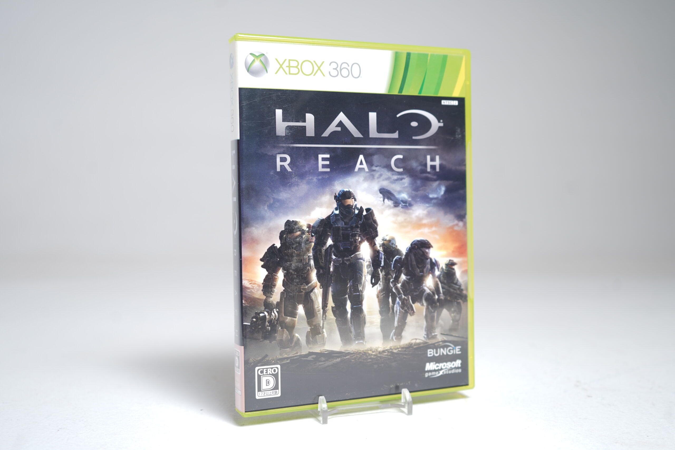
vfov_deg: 34.2
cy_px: 225
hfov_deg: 49.6
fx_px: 731
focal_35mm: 39
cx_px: 338
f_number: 4
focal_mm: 39
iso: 64
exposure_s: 1/5
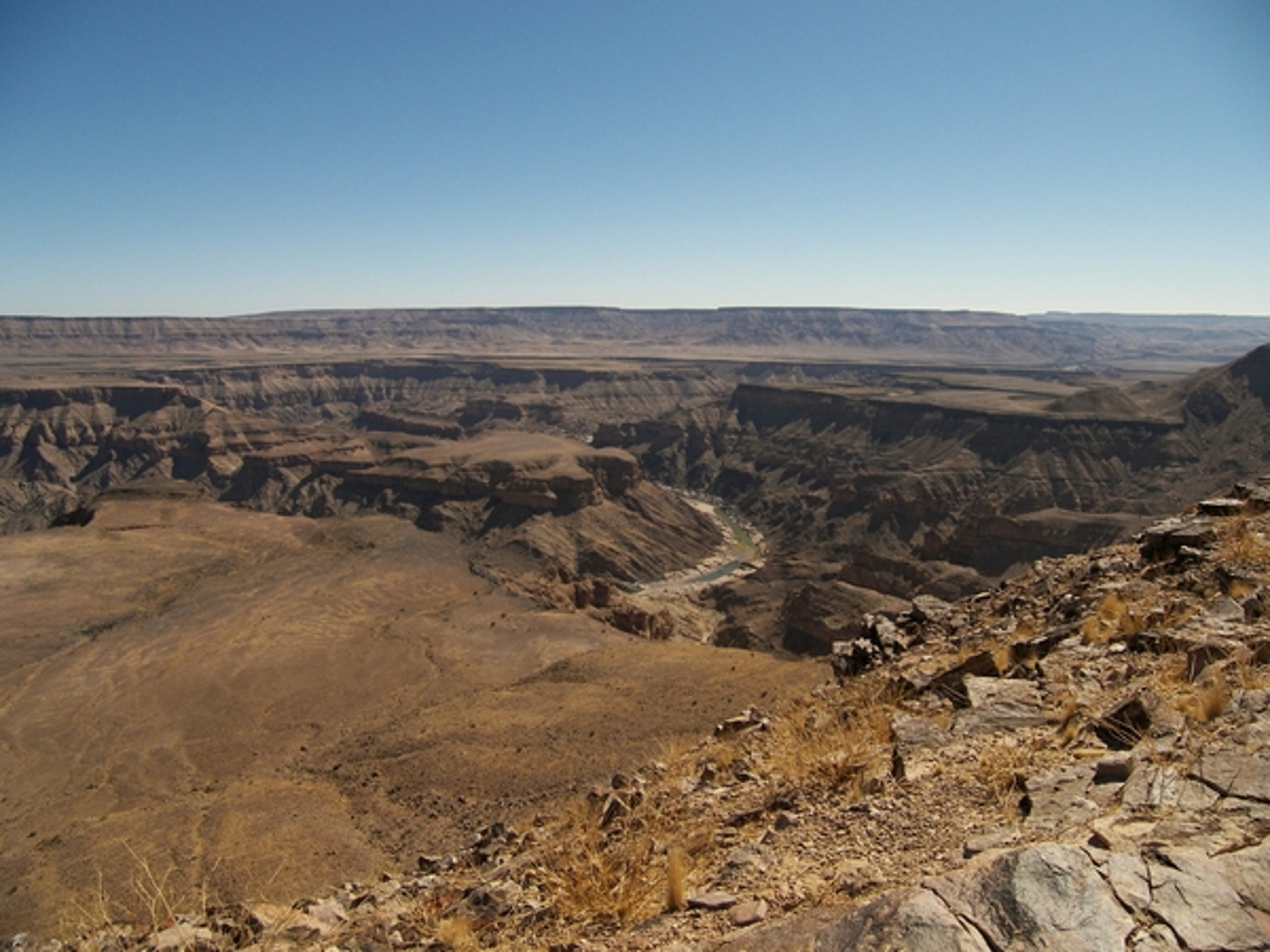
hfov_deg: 71.6
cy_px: 476
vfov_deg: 56.8
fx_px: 881
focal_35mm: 24
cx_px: 635
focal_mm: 5
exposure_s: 1/1250
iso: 50
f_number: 3.6
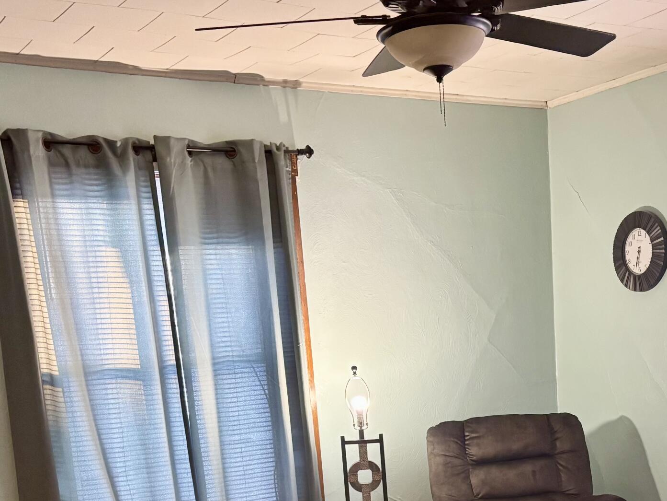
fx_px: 1079
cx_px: 542
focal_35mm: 56
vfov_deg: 24.9
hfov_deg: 33.3
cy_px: 501
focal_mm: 5.96
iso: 250
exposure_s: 1/60
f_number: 1.6
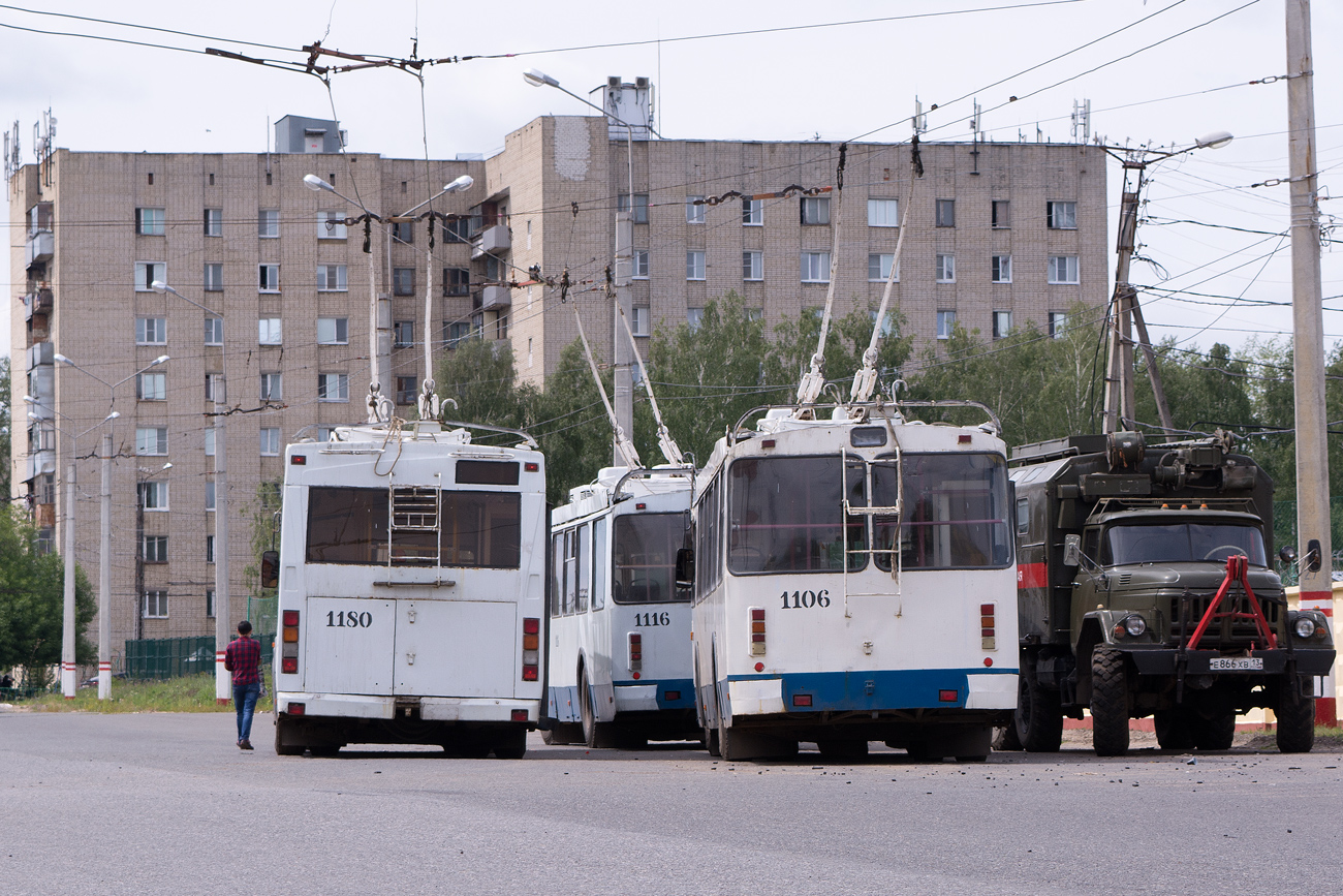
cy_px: 448
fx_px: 3078
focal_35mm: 82
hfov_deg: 24.6
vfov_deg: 16.6
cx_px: 672
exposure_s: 1/250
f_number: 8
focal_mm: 55
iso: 100
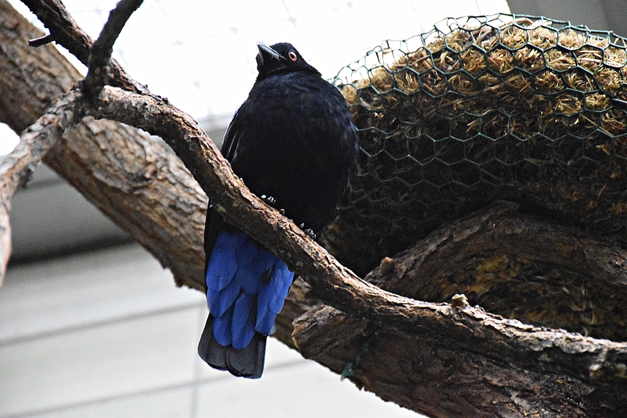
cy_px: 209
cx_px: 314
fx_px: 3658
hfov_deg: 9.8
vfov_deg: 6.5
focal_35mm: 210
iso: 12800
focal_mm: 140
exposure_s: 1/320
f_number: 5.6
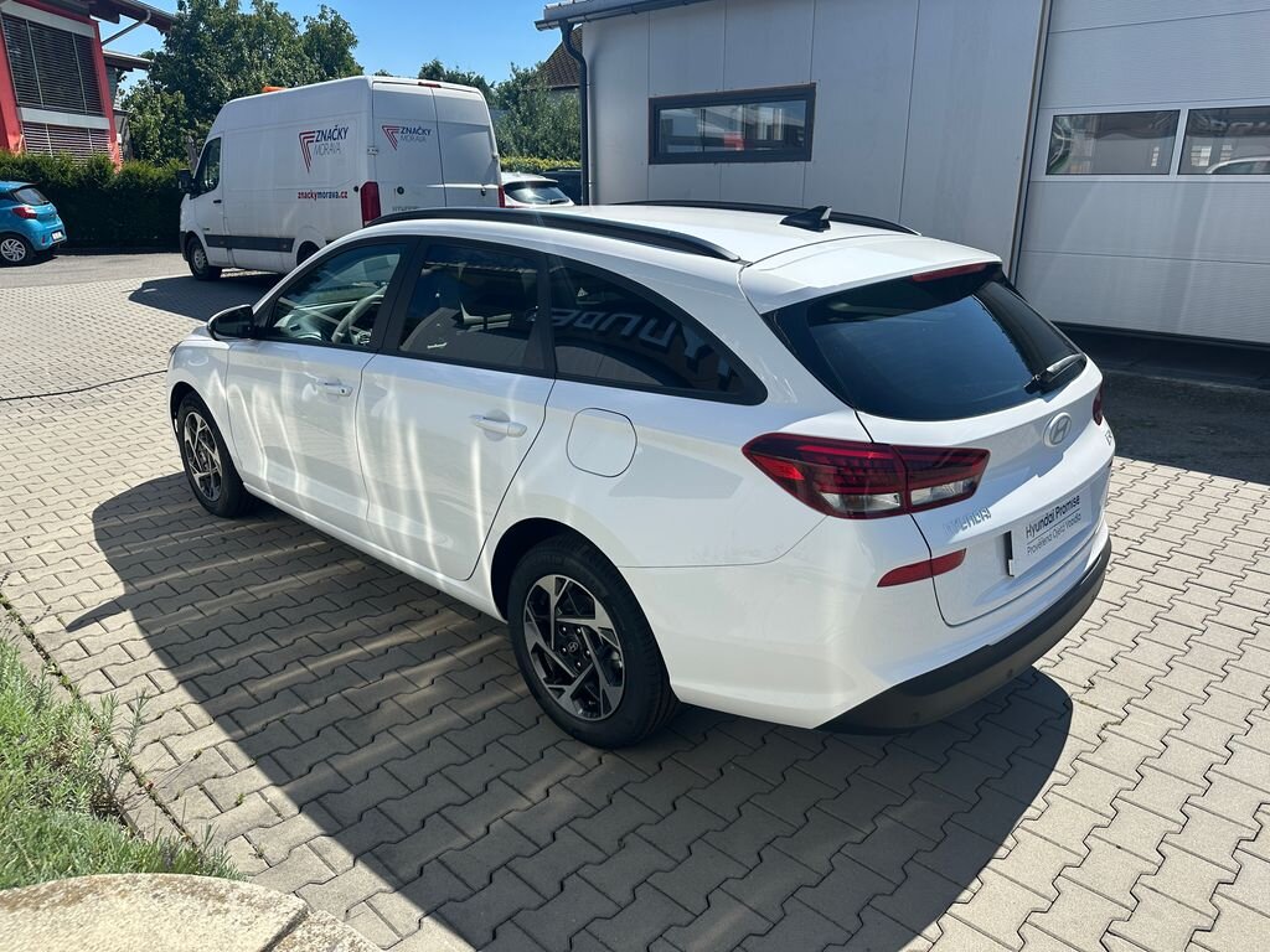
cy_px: 476
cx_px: 635
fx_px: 881
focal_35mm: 24
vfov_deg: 56.8
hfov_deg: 71.6
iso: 80
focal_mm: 6.86
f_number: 1.78
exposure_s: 1/3861
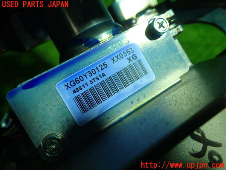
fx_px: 196
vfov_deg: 46.8
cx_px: 113
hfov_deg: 60.0
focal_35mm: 30
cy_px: 85
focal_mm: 5.4
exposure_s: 1/60
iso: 200
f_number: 2.3
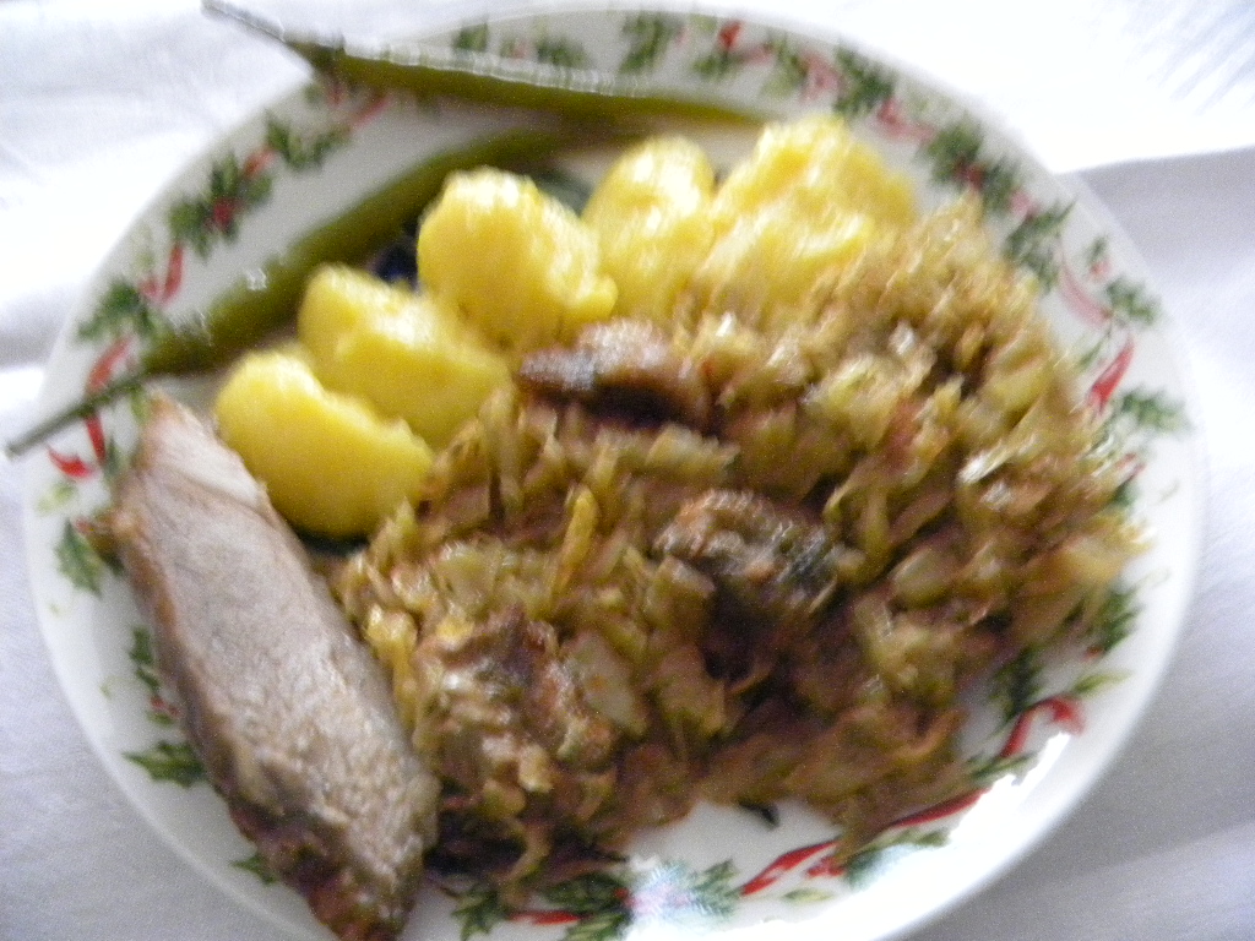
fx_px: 943
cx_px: 628
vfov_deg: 53.1
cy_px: 470
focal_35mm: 26
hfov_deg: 67.3
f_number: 2.8
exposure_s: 1/5.2
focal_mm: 4.6
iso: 800
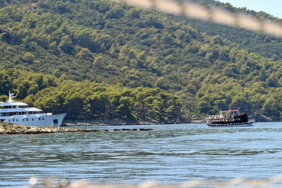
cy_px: 94
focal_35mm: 185
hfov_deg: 11.1
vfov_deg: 7.4
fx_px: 1449
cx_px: 141
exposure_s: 1/200
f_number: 16
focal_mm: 185
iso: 320
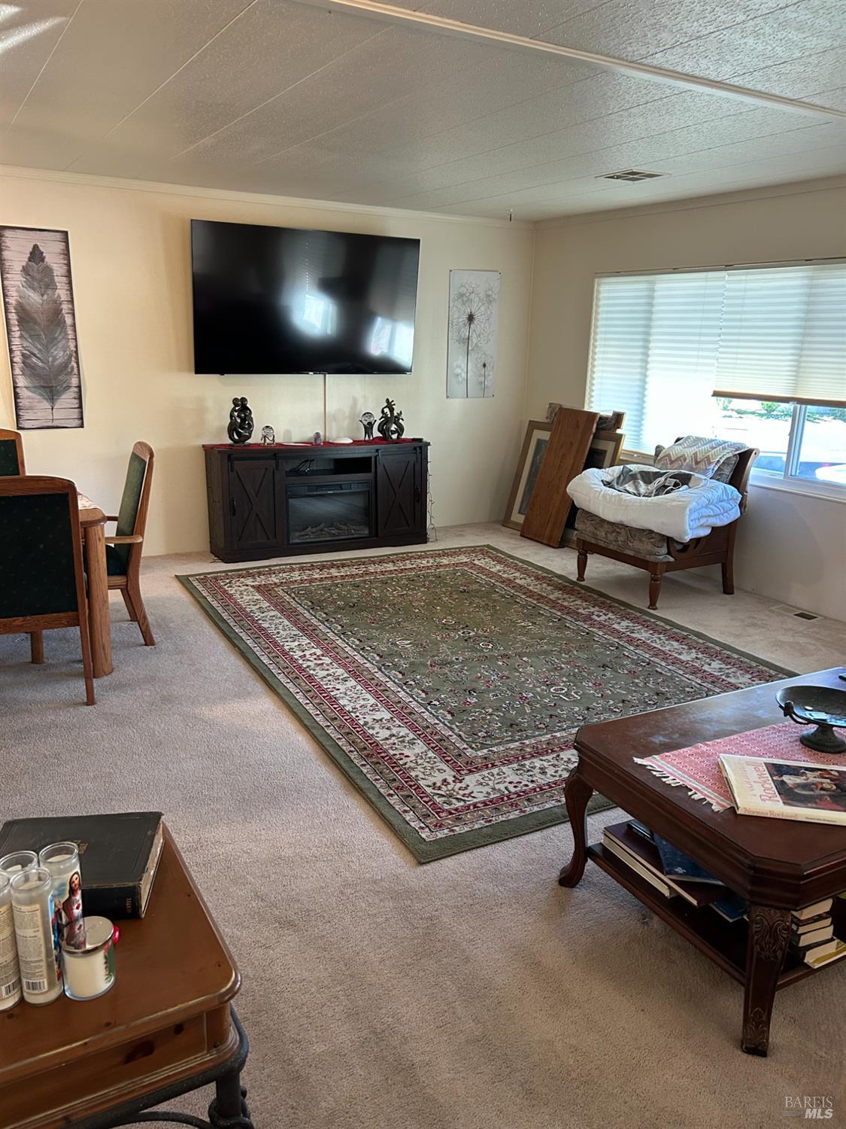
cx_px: 423
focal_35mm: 26
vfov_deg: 67.3
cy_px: 564
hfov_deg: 53.1
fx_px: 847
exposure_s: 1/60
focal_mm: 5.7
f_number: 1.5
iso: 250
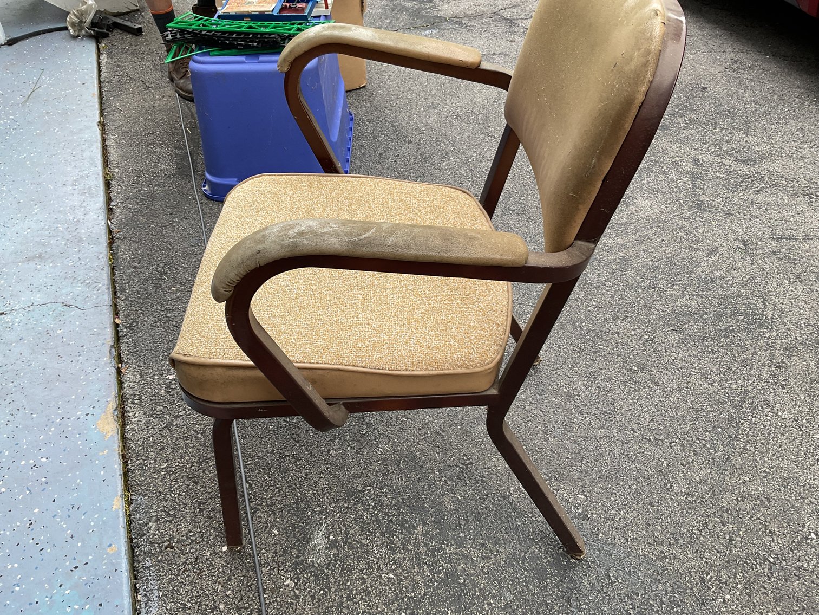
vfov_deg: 48.2
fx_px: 686
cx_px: 410
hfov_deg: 61.7
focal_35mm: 29
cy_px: 308
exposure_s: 1/269
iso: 16
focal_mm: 3
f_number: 1.8
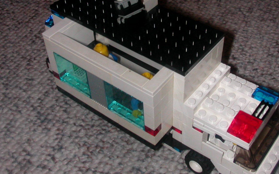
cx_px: 164
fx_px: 380
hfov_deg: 40.2
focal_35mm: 50
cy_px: 61
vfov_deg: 25.7
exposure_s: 1/59.9
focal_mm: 5.6
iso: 100
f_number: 4.5
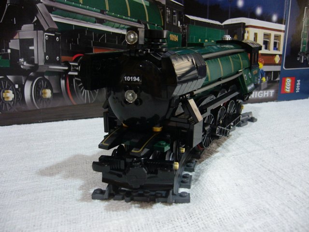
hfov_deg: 52.6
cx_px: 154
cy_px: 116
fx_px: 312
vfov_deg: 40.7
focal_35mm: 35
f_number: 2.8
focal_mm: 5.8
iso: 200
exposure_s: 1/8
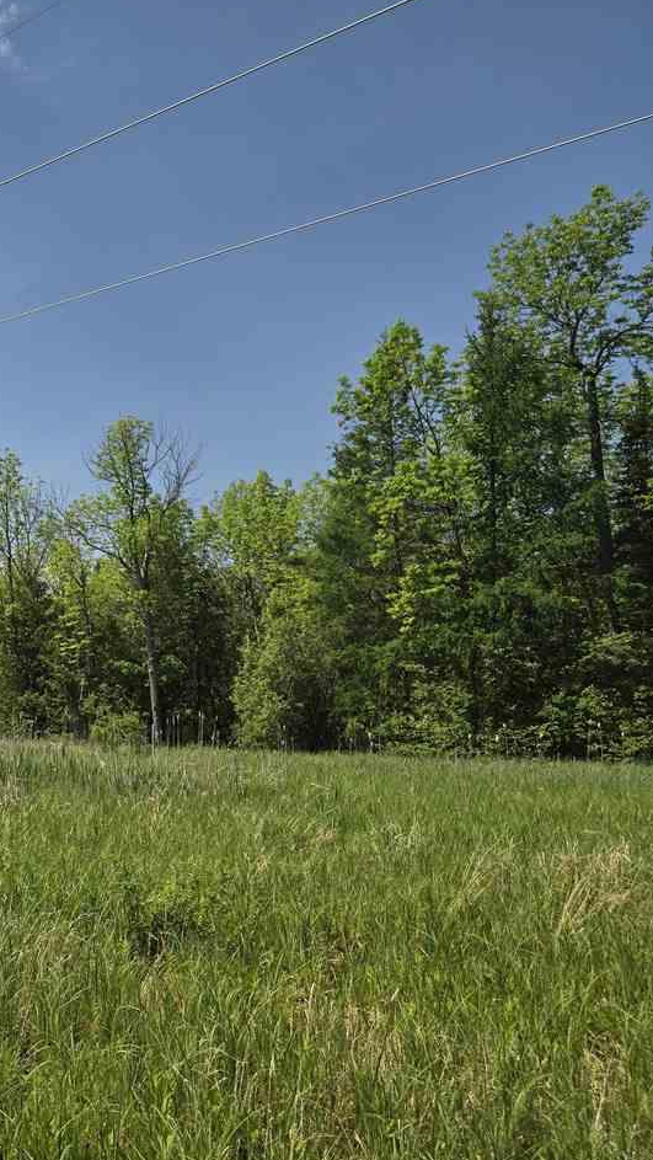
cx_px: -97
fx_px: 1046
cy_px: 578
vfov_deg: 58.0
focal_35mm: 34
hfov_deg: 30.3
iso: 12
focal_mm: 6.3
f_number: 1.7
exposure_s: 1/1465
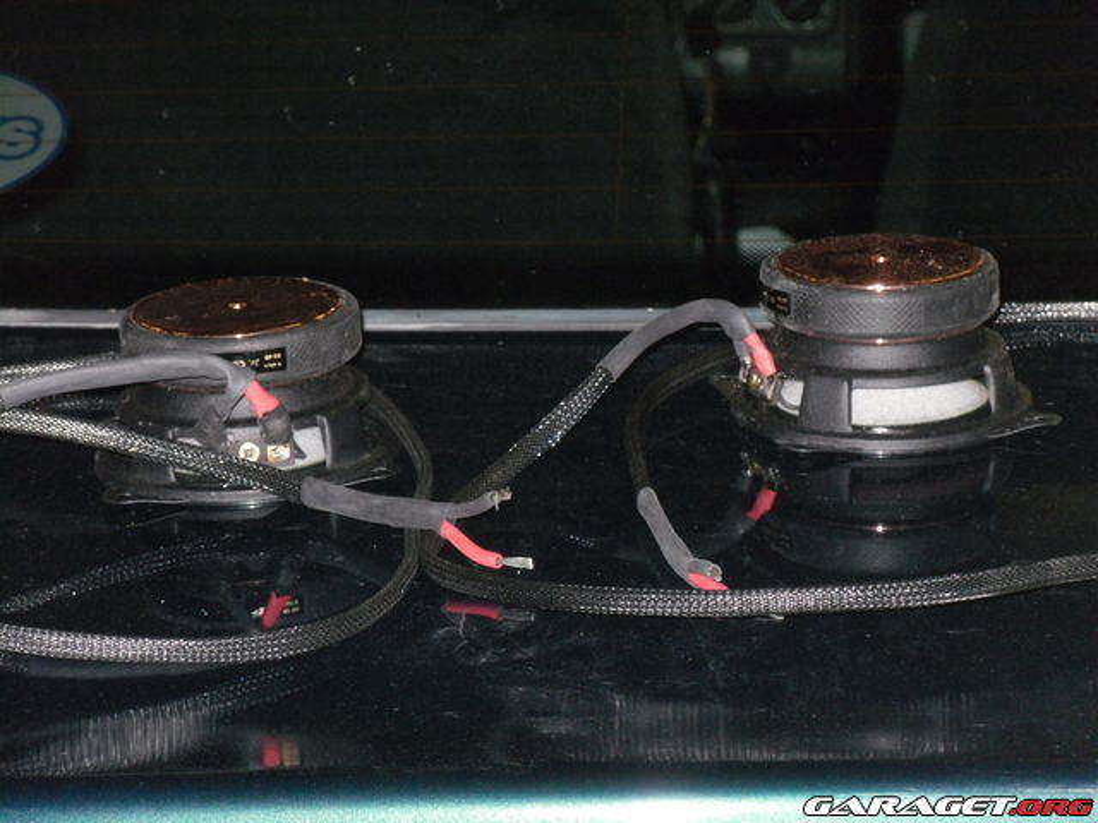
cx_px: 549
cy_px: 412
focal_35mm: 139
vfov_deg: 10.7
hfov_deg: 14.2
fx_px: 4409
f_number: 5.2
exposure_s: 1/90
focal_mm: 24.89
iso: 400
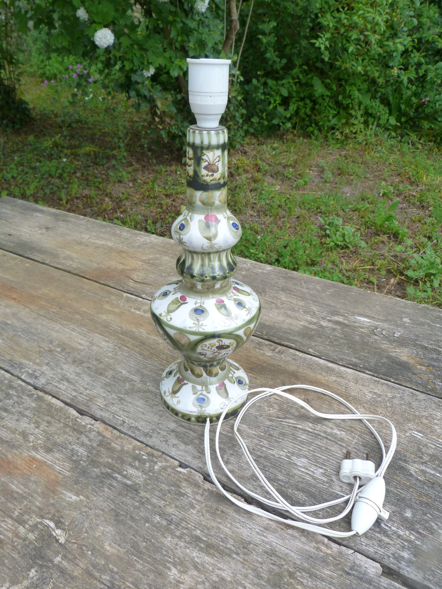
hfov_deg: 54.9
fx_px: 426
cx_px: 221
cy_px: 294
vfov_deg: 69.4
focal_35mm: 25
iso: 125
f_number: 4
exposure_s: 1/200
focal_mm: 4.5
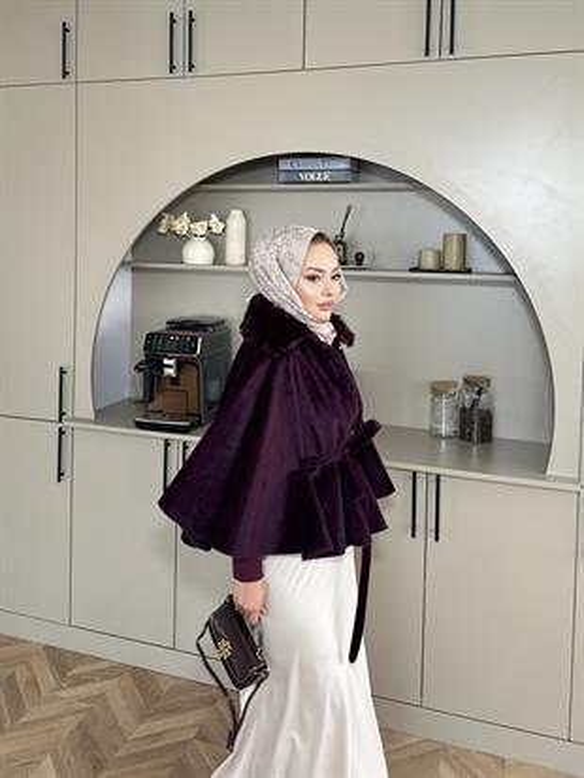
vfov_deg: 71.6
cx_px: 292
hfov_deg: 56.8
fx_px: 540
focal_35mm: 24
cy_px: 389
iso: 160
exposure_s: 1/121
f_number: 1.78
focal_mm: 6.86
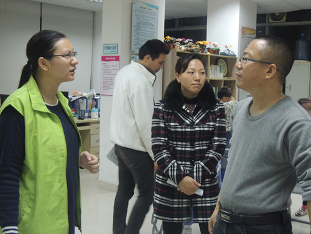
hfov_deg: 38.2
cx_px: 156
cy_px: 117
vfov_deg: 29.1
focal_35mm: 50
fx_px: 449
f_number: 3.7
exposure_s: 1/25
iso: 400
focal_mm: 9
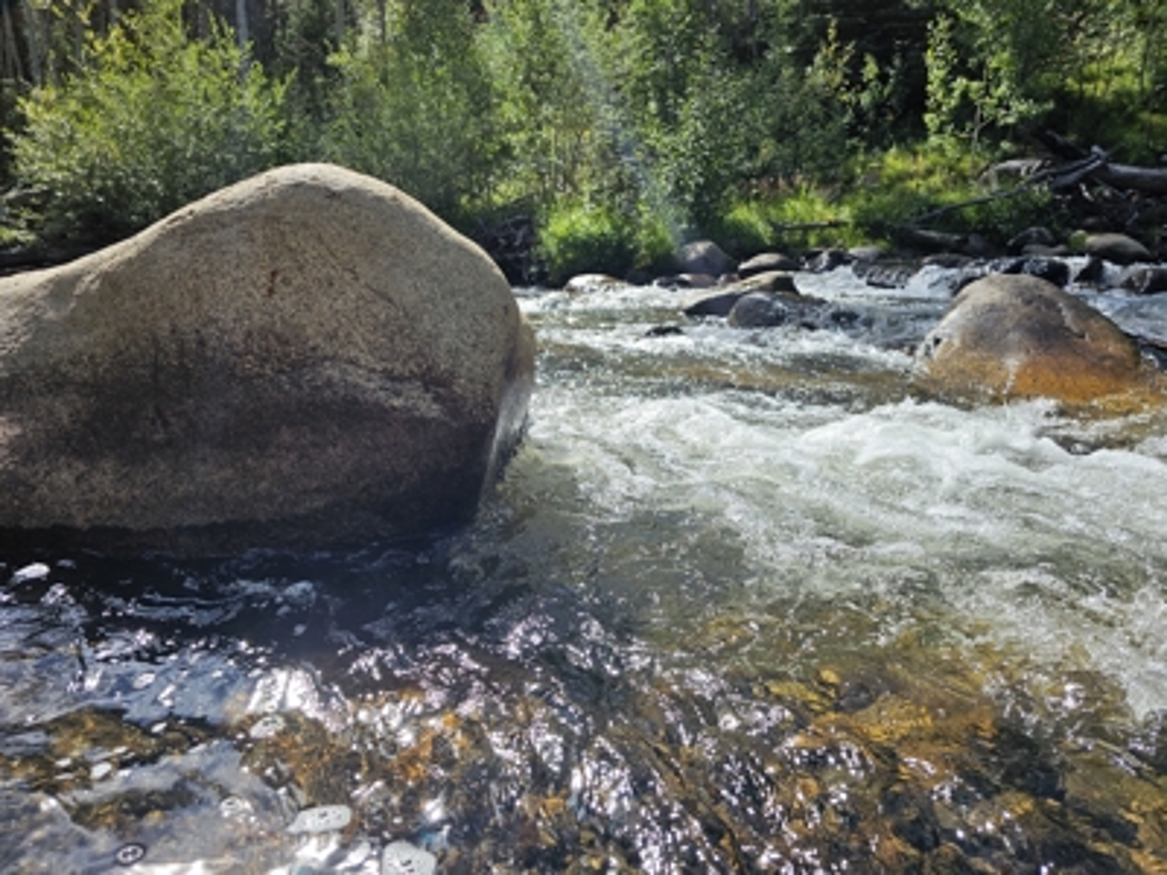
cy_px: 438
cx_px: 584
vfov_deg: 58.9
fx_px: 775
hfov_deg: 73.9
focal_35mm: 23
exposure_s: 1/574
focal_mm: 6.3
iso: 12
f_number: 1.7
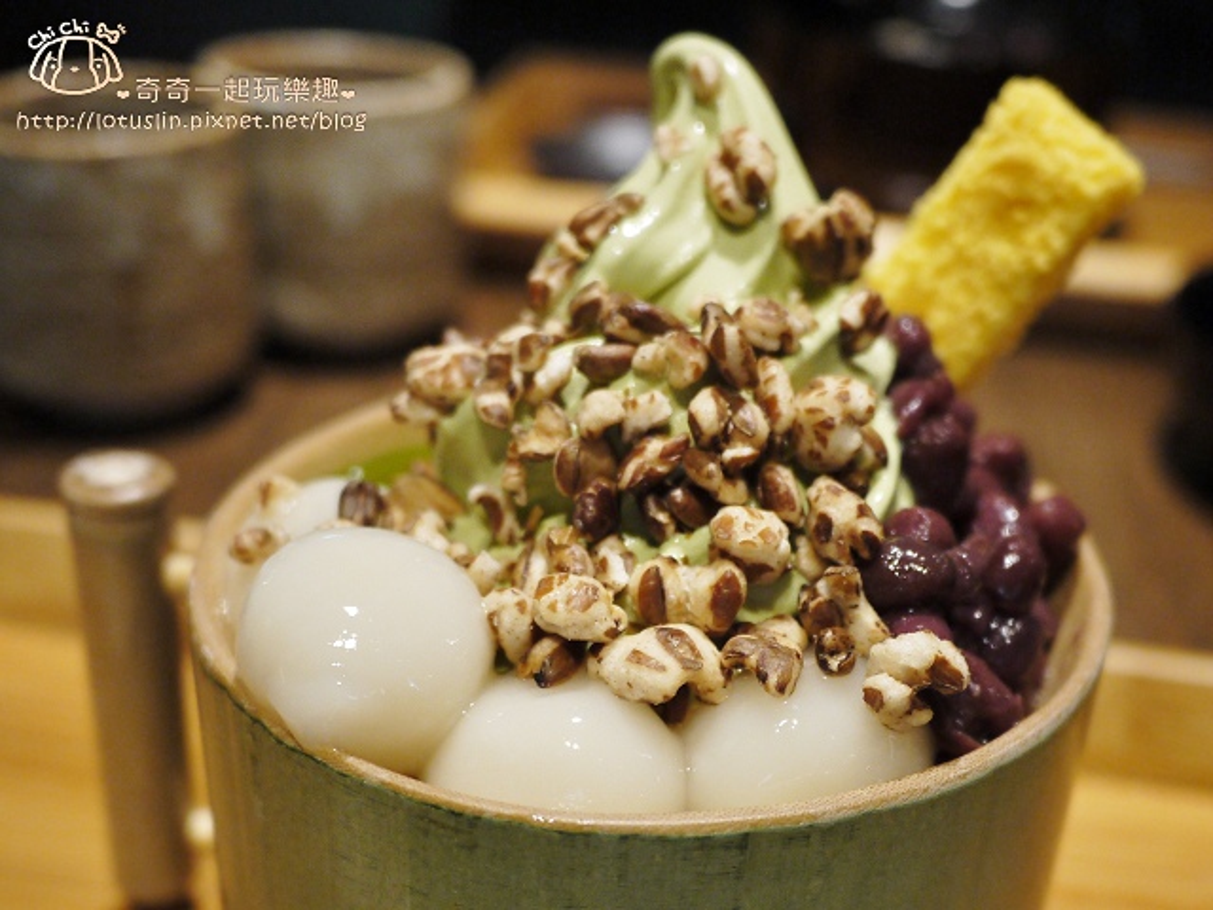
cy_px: 455
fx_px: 981
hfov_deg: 63.4
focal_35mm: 28
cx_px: 606
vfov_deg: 49.7
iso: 400
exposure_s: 1/60
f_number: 2.5
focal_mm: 14
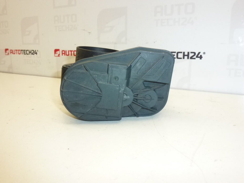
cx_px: 122
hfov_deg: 63.4
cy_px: 92
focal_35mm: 28
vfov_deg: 49.7
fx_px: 197
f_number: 3.5
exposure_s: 1/250
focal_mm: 5
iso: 400
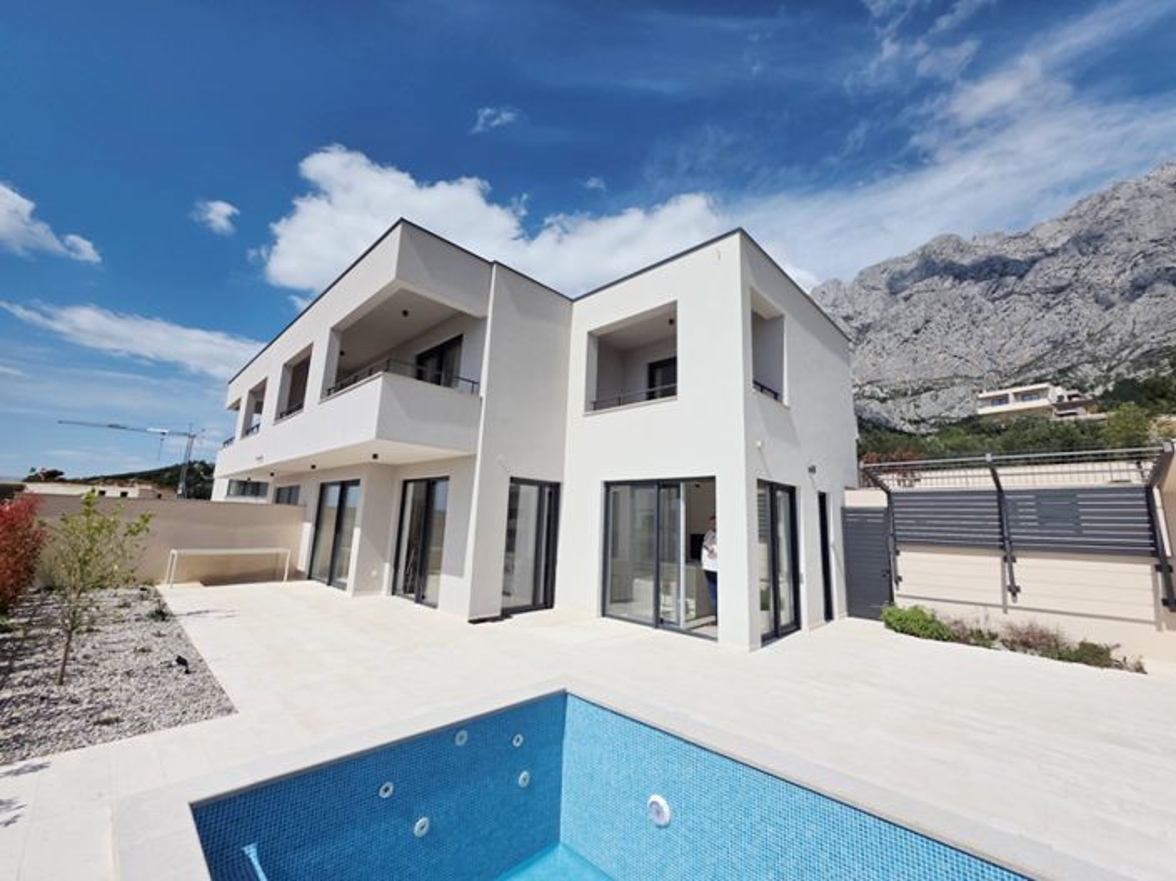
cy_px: 440
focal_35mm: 13
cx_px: 588
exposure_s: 1/4744
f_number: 1.9
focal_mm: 2.2
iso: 40
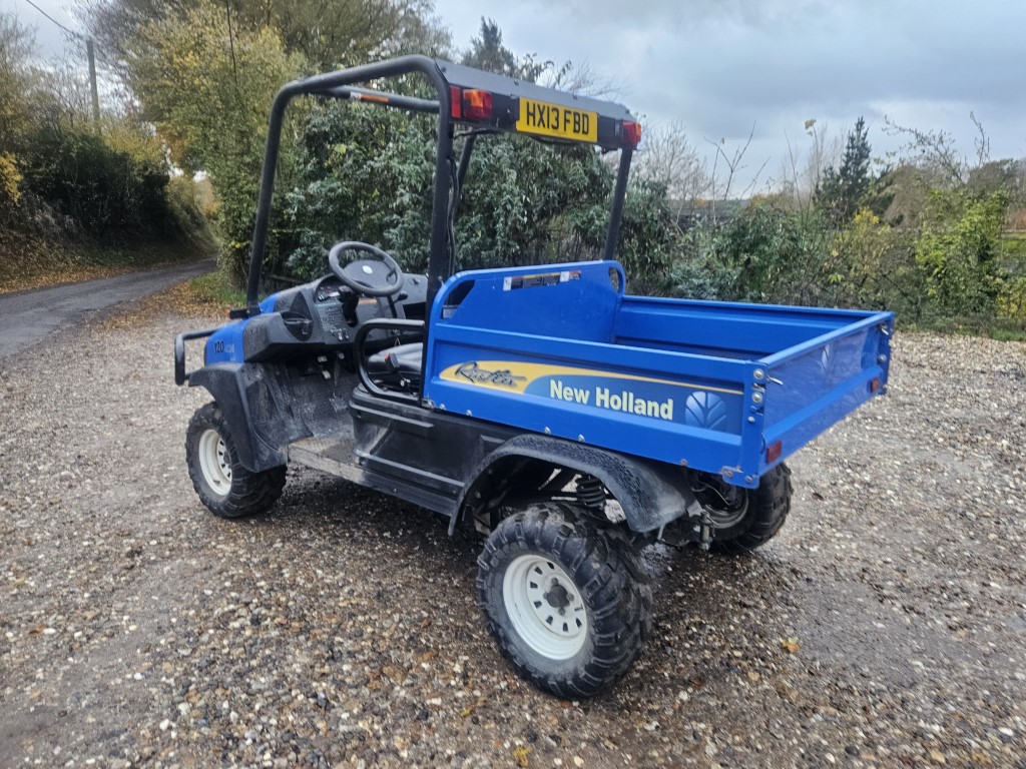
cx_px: 513
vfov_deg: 58.9
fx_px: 682
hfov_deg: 73.9
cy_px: 384
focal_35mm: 23
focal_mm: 5.4
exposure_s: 1/190
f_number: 1.8
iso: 200
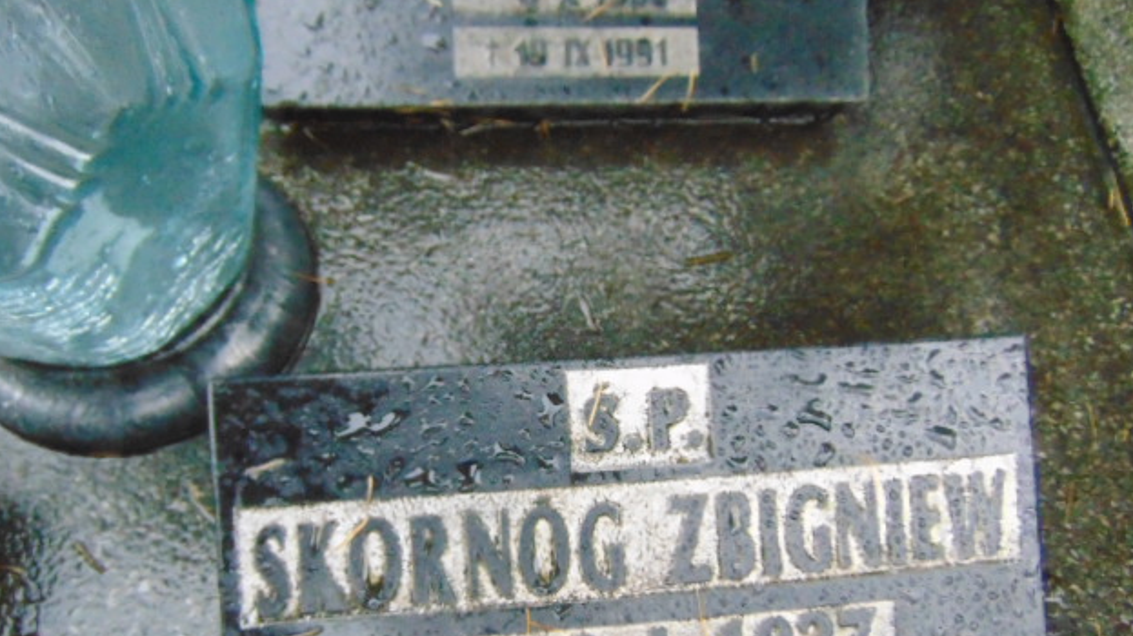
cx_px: 560
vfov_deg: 40.9
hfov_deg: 67.9
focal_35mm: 28
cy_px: 429
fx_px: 841
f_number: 3
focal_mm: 4.5
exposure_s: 1/80
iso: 800
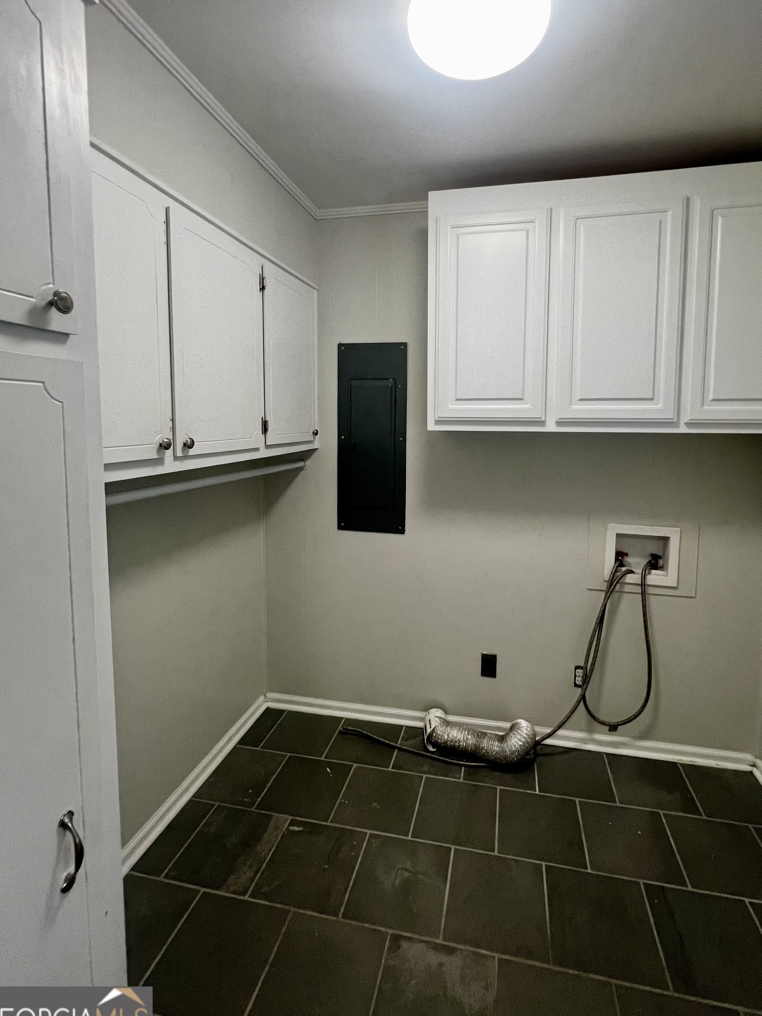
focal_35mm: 15
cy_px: 459
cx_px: 417
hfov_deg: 81.5
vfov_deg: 97.9
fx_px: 440
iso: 160
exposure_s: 1/120
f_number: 1.8
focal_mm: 1.57
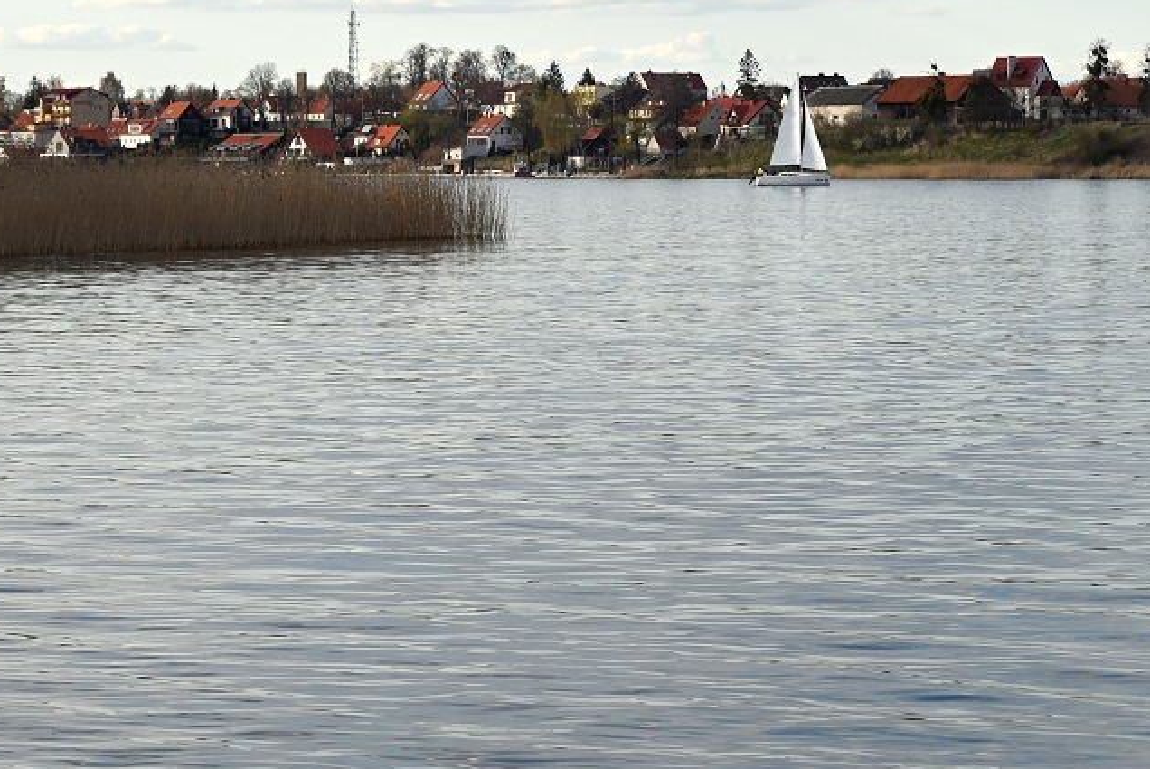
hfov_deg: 12.4
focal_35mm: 165
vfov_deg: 8.3
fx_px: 5274
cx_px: 434
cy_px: 195
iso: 110
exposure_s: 1/500
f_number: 5.6
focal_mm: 70
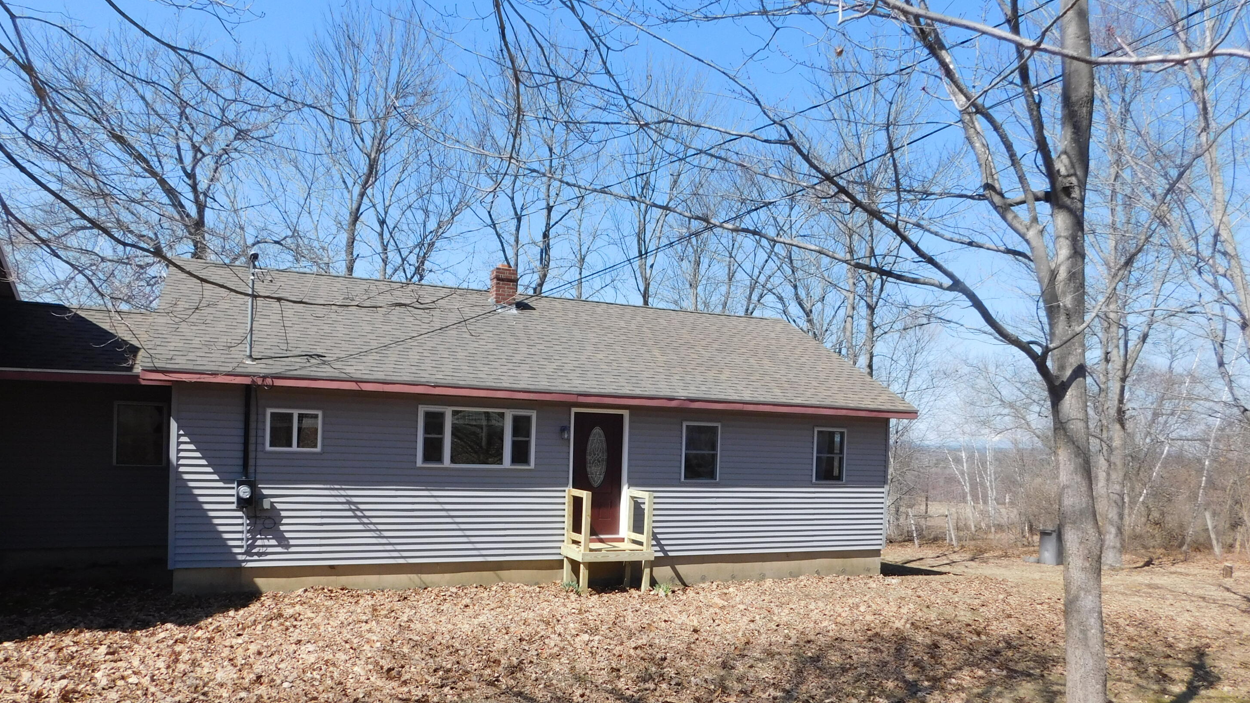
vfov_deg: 43.9
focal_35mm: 26
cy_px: 451
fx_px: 862
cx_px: 626
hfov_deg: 71.9
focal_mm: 4
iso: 125
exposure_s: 1/1250
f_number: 3
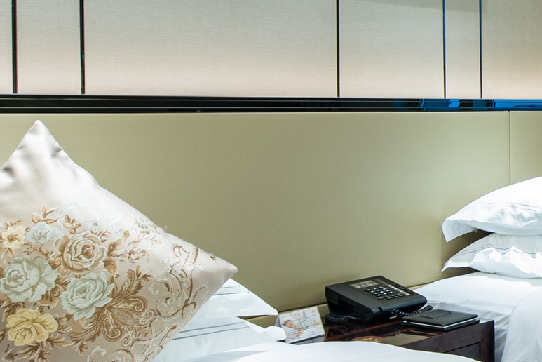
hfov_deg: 22.6
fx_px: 949
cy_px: 63
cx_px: 909
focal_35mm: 63
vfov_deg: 21.3
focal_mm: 13
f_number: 5.6
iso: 100
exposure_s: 1/3
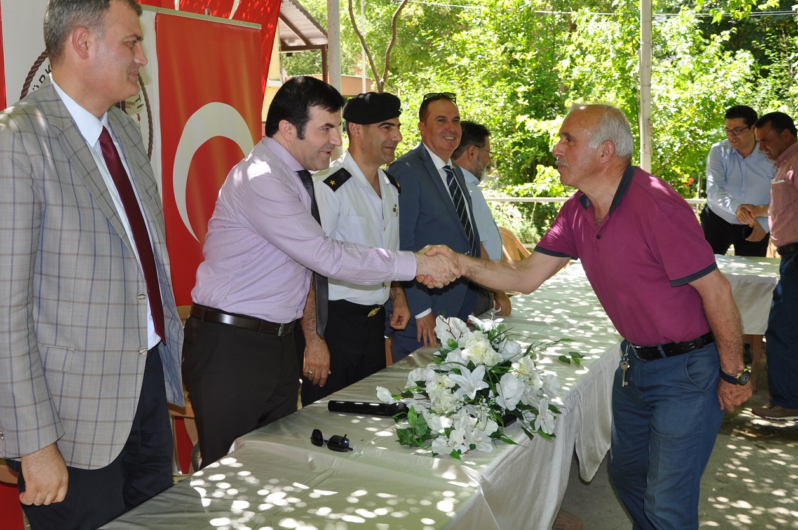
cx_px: 369
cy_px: 223
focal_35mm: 43
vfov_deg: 31.1
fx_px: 952
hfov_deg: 45.4
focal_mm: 24
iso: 200
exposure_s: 1/200
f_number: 3.8
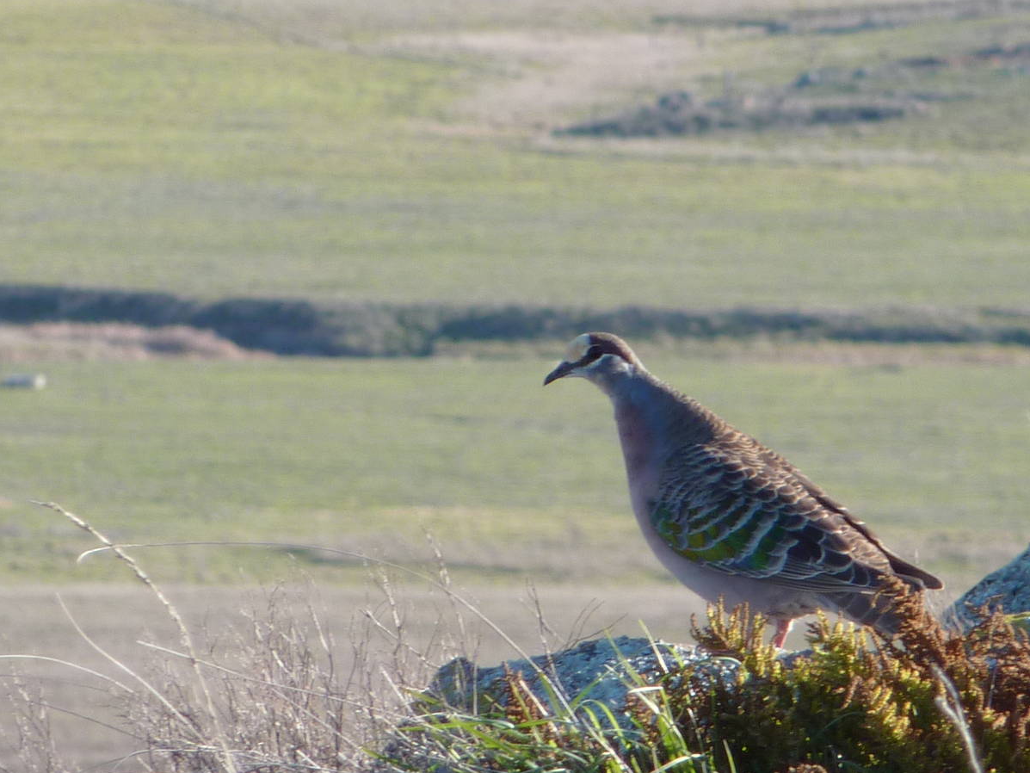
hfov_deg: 2.8
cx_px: 673
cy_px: 495
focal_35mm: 715
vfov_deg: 2.1
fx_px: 21277
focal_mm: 49.2
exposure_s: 1/160
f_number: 4.9
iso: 80
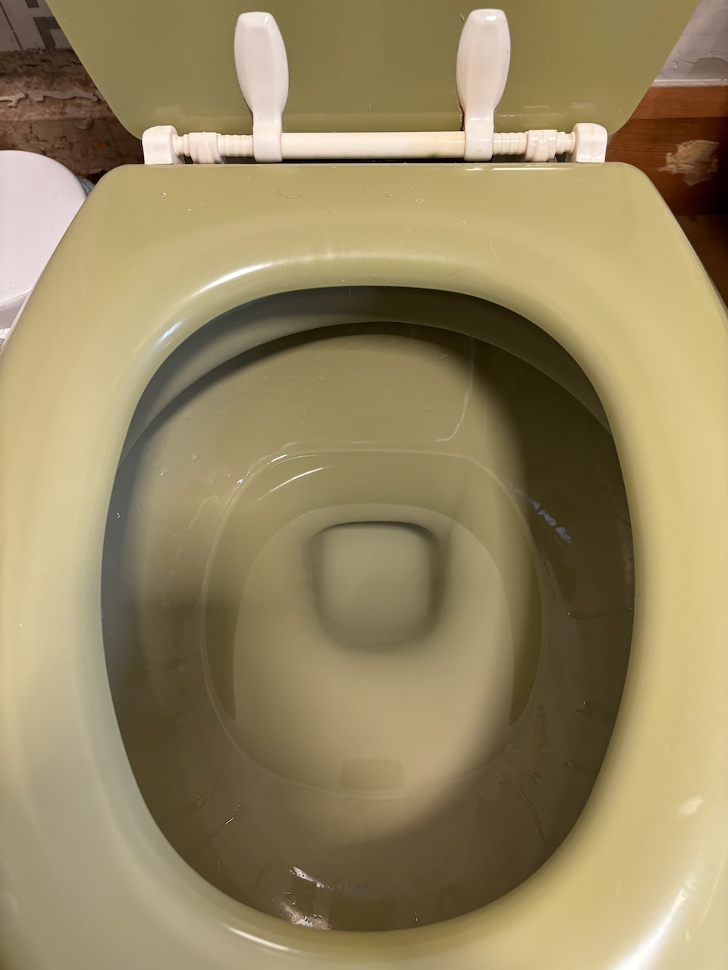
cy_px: 485
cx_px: 364
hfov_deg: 53.1
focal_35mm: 26
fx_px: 729
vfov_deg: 67.3
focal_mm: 5.96
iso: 200
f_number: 1.6
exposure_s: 1/50
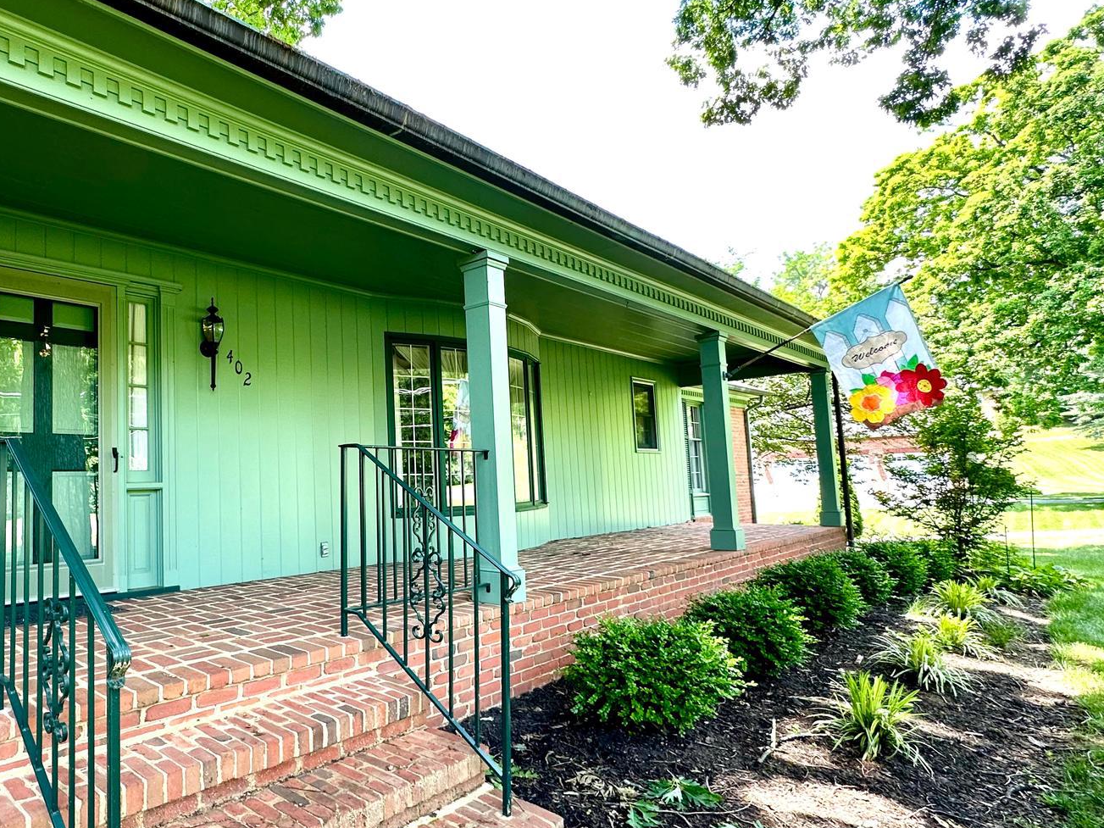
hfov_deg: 72.6
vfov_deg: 61.1
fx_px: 702
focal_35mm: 22
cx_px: 318
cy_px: 431
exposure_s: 1/99
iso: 64
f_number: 2.2
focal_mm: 2.22
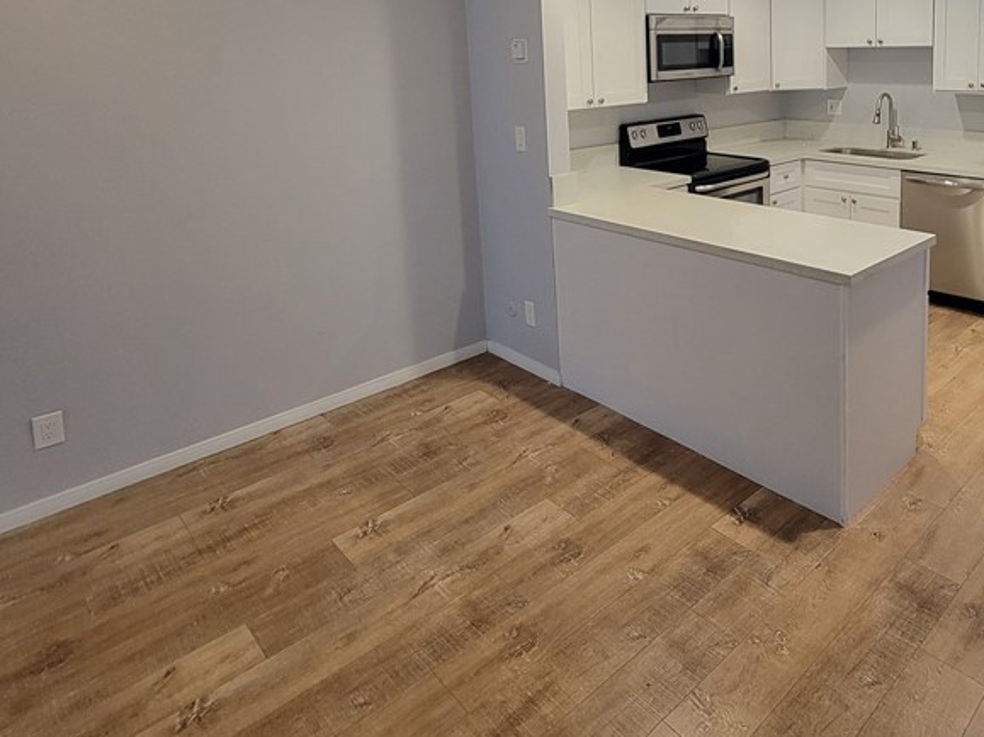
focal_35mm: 23
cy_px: 132
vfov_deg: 54.3
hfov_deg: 69.7
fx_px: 654
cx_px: 721
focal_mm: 2.2
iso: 320
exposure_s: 1/60
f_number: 2.2
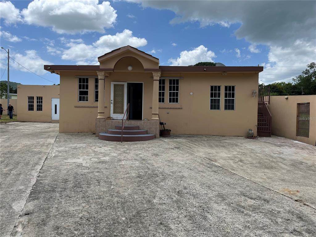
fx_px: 237
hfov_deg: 67.3
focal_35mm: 26
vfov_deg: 53.1
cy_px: 118
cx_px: 158
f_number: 1.6
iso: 50
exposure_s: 1/2825
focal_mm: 5.1
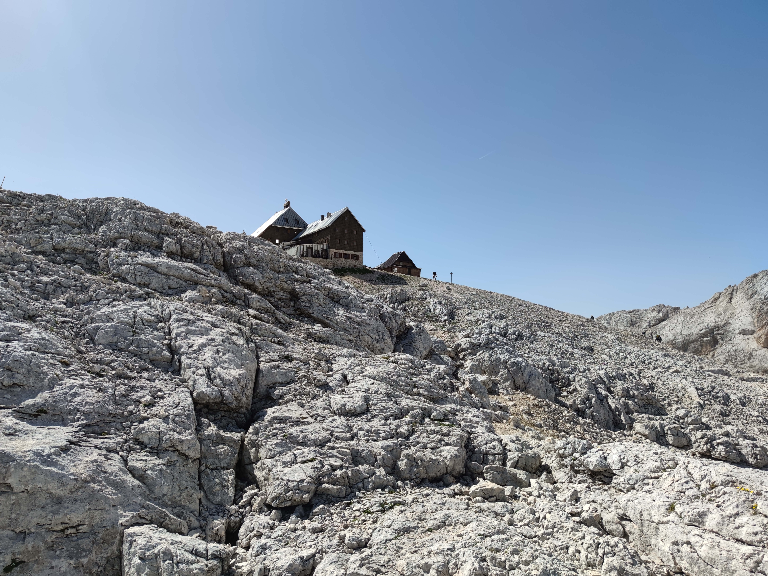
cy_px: 288
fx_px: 532
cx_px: 384
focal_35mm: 24
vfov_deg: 56.8
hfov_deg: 71.6
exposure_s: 1/2358
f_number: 1.69
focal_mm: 6.72
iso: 50
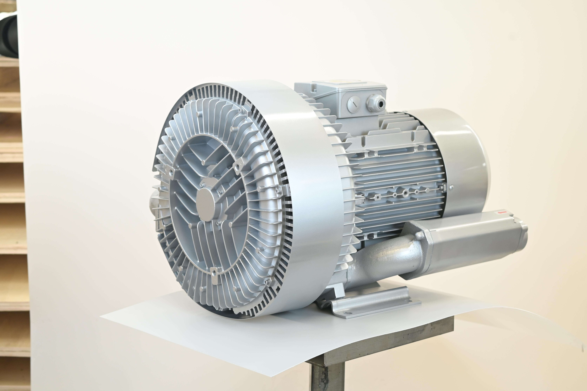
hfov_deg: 23.9
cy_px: 196
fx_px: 1385
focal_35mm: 85
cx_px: 294
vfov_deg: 16.1
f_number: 5
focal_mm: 85
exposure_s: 1/160
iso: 1000
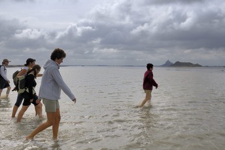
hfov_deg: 44.4
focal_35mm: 44
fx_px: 275
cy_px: 71
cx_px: 95
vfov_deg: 30.5
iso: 100
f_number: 10
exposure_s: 1/320
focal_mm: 24
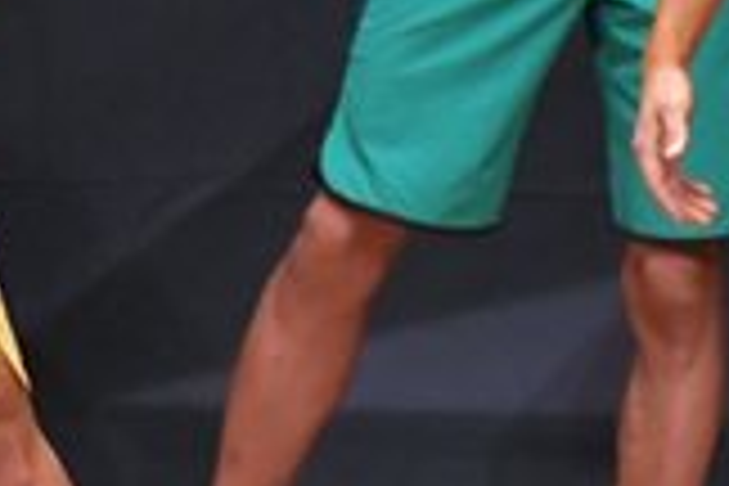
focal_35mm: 1291
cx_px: 457
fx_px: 26141
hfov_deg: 1.6
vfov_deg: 1.1
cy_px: 148
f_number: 5.6
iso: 6400
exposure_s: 1/400
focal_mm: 180
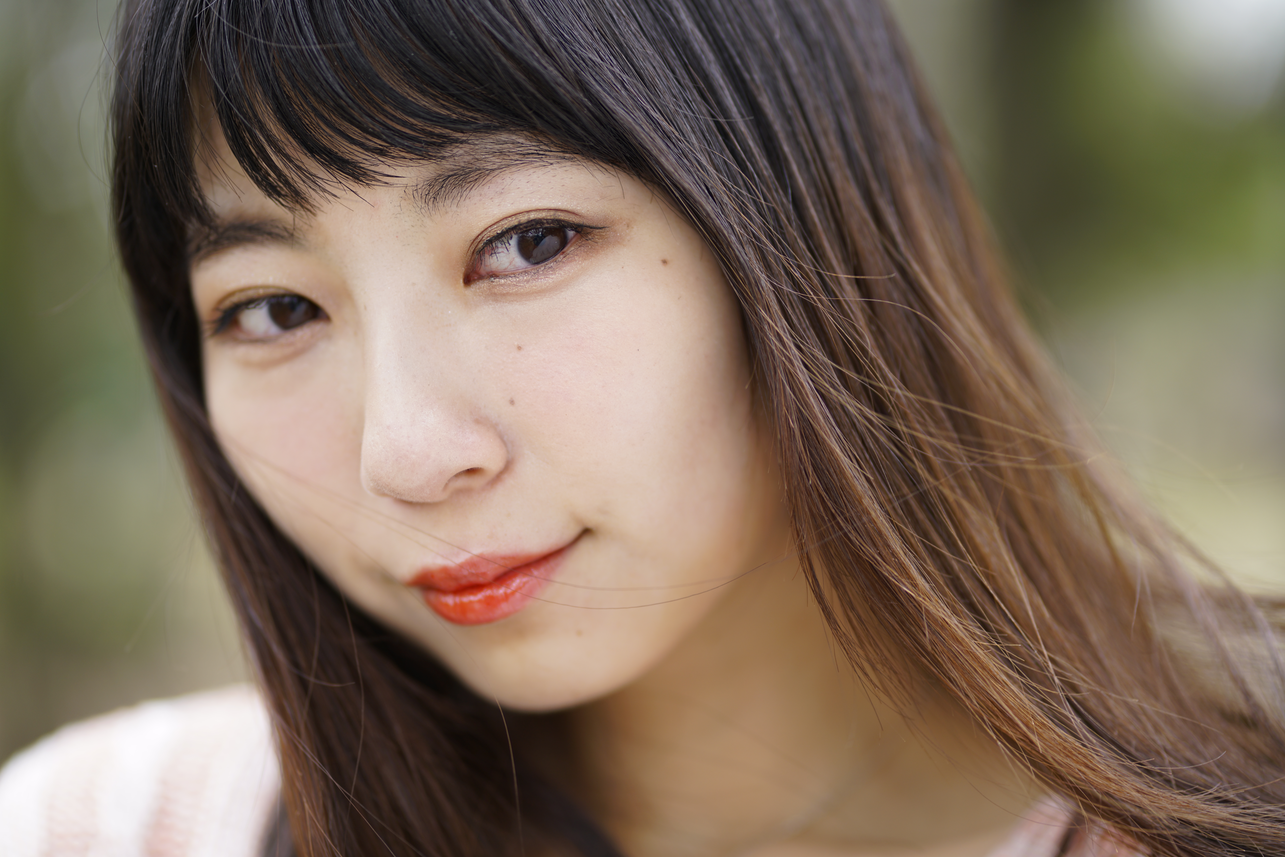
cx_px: 642
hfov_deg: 23.9
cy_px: 428
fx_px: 3034
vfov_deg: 16.1
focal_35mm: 85
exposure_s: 1/160
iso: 100
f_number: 1.8
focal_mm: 85
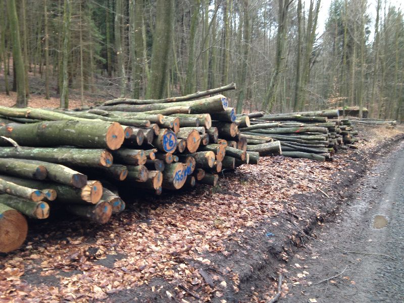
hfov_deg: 55.4
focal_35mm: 33
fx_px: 385
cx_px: 202
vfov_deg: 42.9
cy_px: 152
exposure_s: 1/20
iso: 80
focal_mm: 4.13
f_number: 2.4
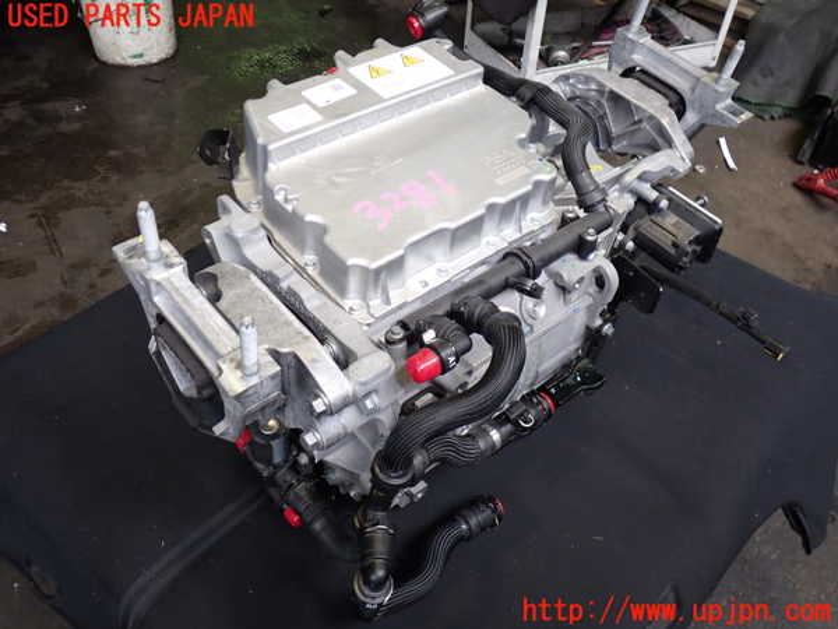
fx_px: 726
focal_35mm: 30
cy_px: 314
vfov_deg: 46.8
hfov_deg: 60.0
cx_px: 419
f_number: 2.3
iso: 200
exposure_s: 1/60
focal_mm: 5.4
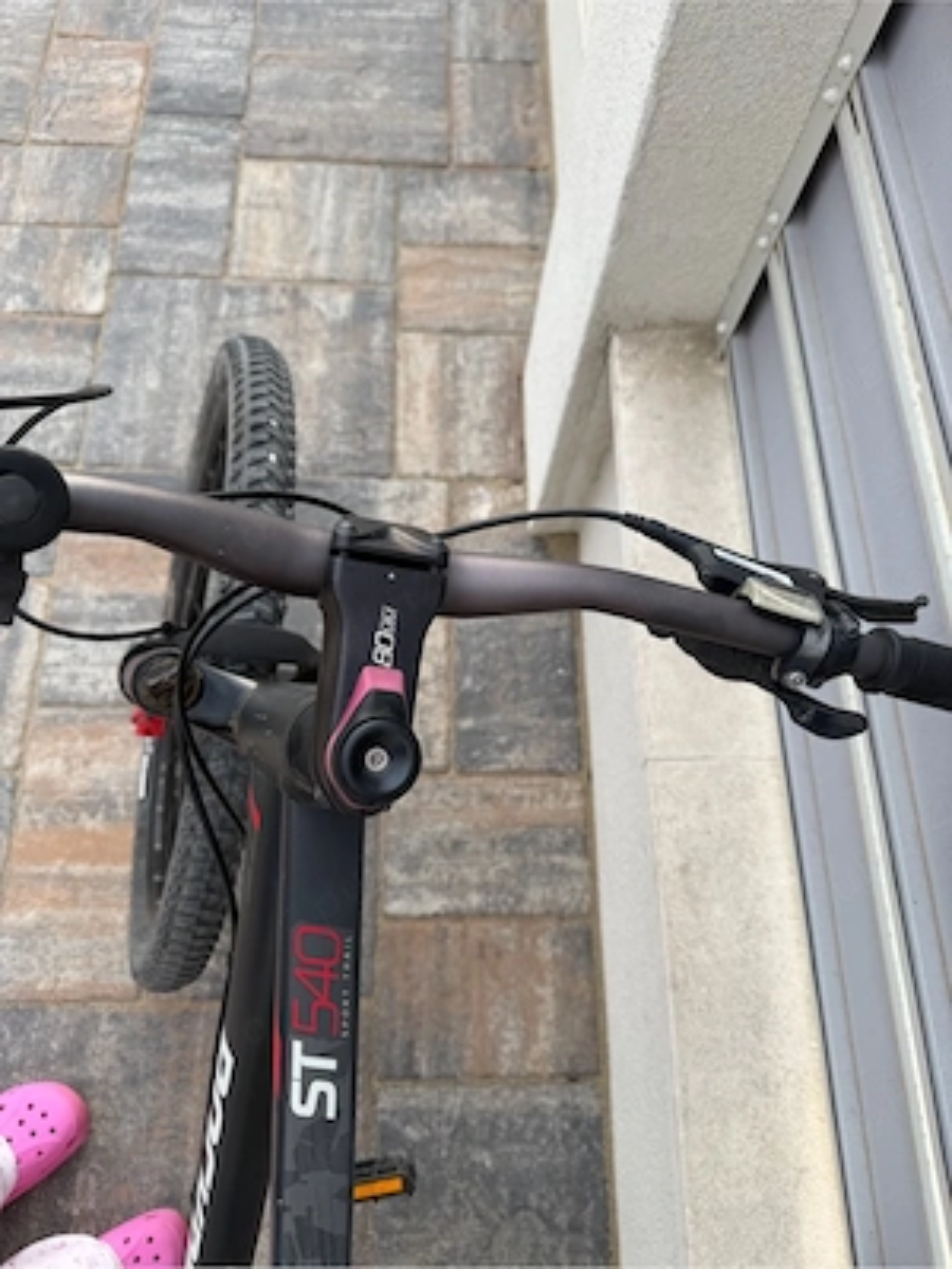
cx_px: 476
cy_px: 634
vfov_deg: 71.6
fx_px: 880
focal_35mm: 24
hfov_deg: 56.8
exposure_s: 1/481
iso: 80
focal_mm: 6.76
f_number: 1.78
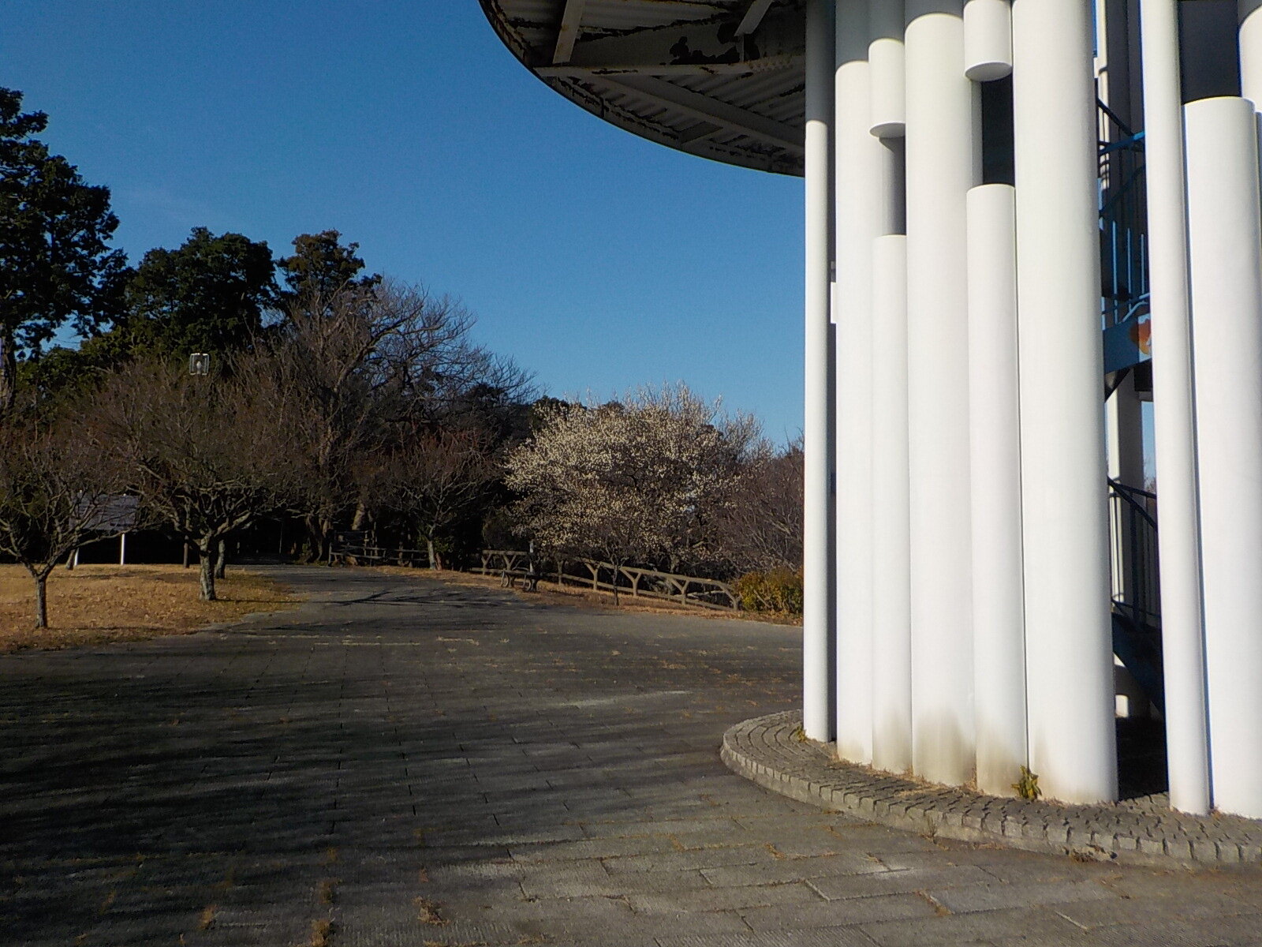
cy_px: 474
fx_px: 1094
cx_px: 631
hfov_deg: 60.0
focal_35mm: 30
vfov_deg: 46.8
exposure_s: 1/2000
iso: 125
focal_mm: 4.1
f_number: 3.3
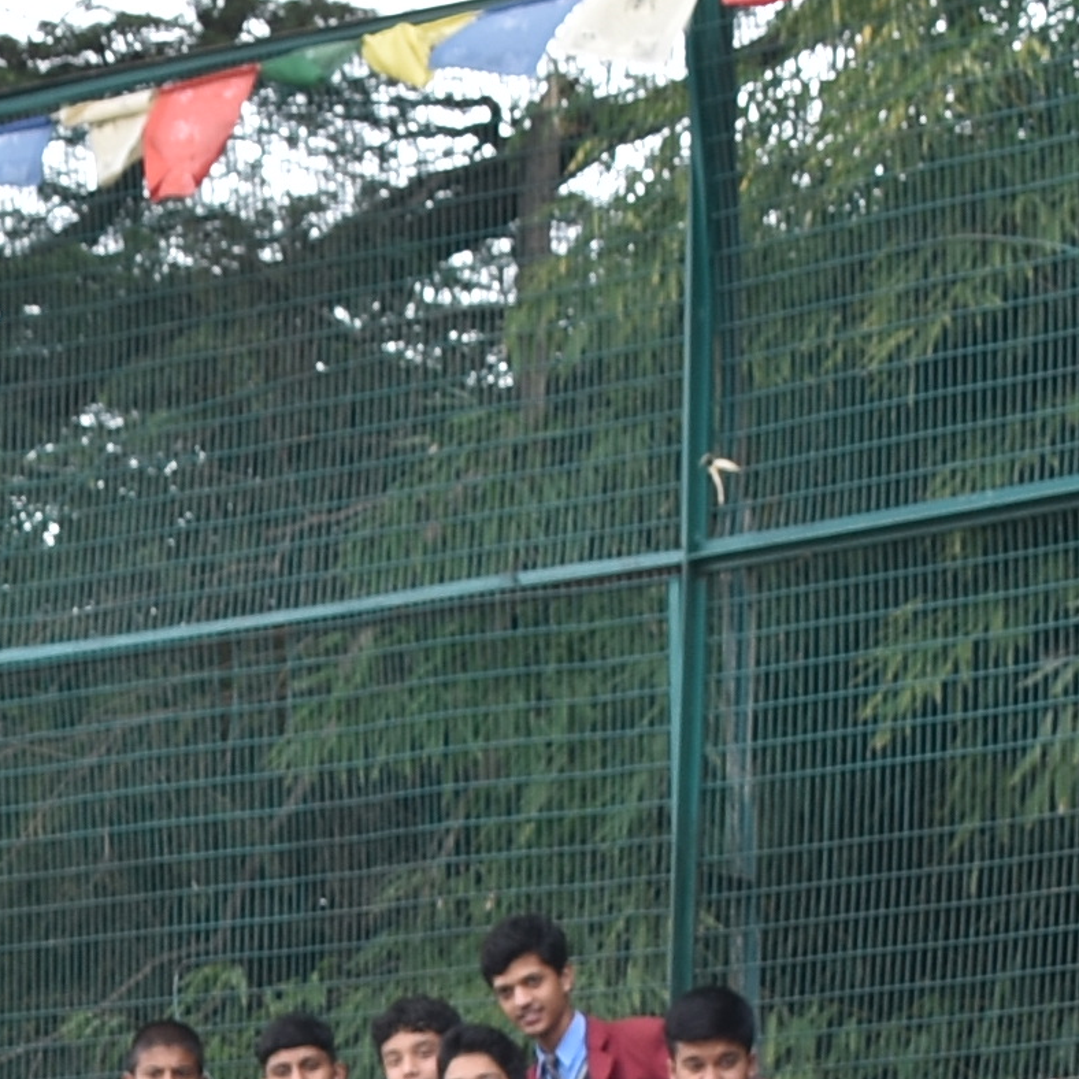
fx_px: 8217
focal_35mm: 233
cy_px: 2670
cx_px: -333
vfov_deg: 7.0
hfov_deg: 7.4
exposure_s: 1/160
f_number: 4
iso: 100
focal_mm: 24
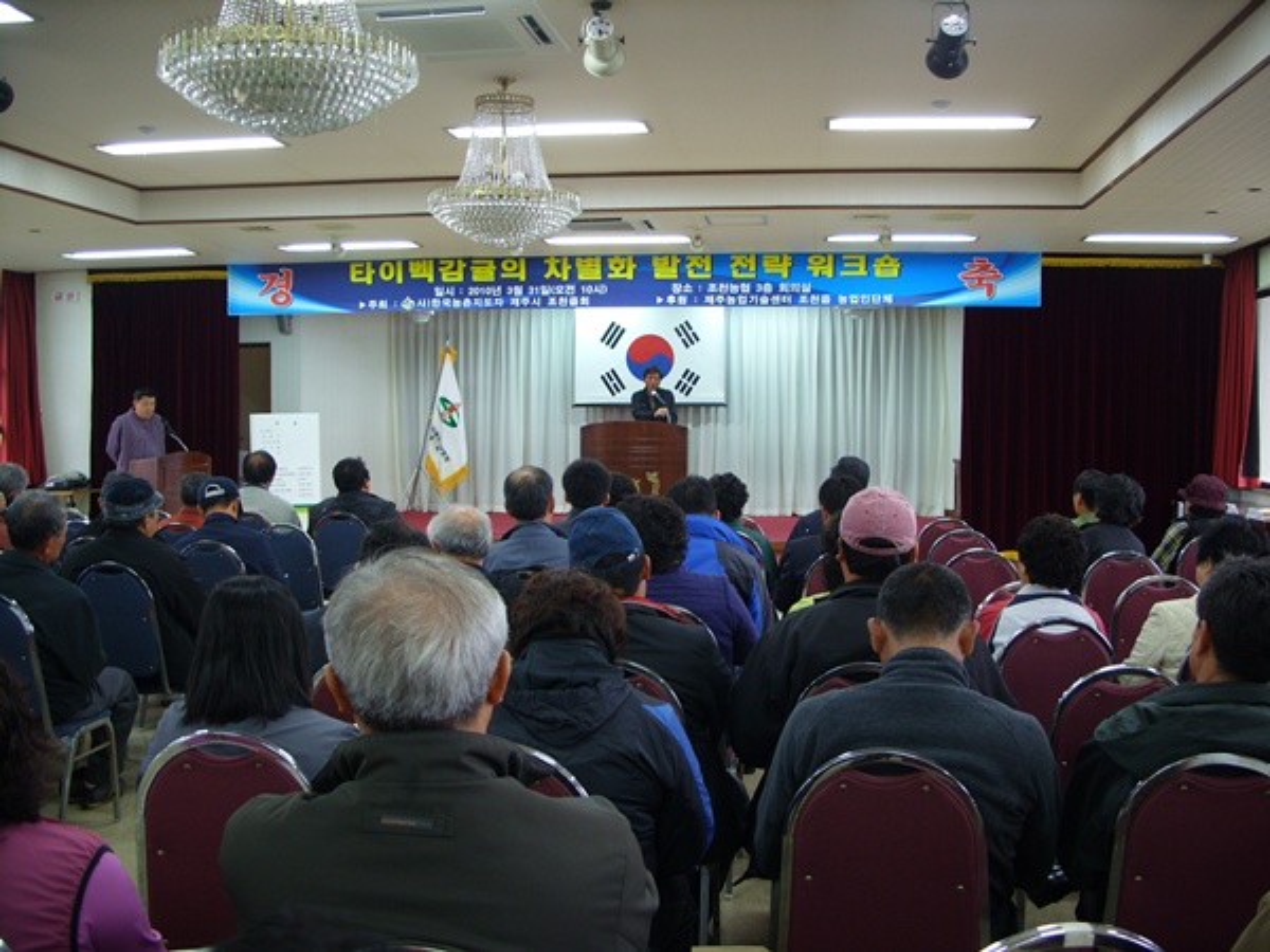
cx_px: 635
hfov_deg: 49.0
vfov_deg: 37.7
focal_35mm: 38
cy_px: 476
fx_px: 1394
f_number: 2.8
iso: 50
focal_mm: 7.8
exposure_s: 1/15
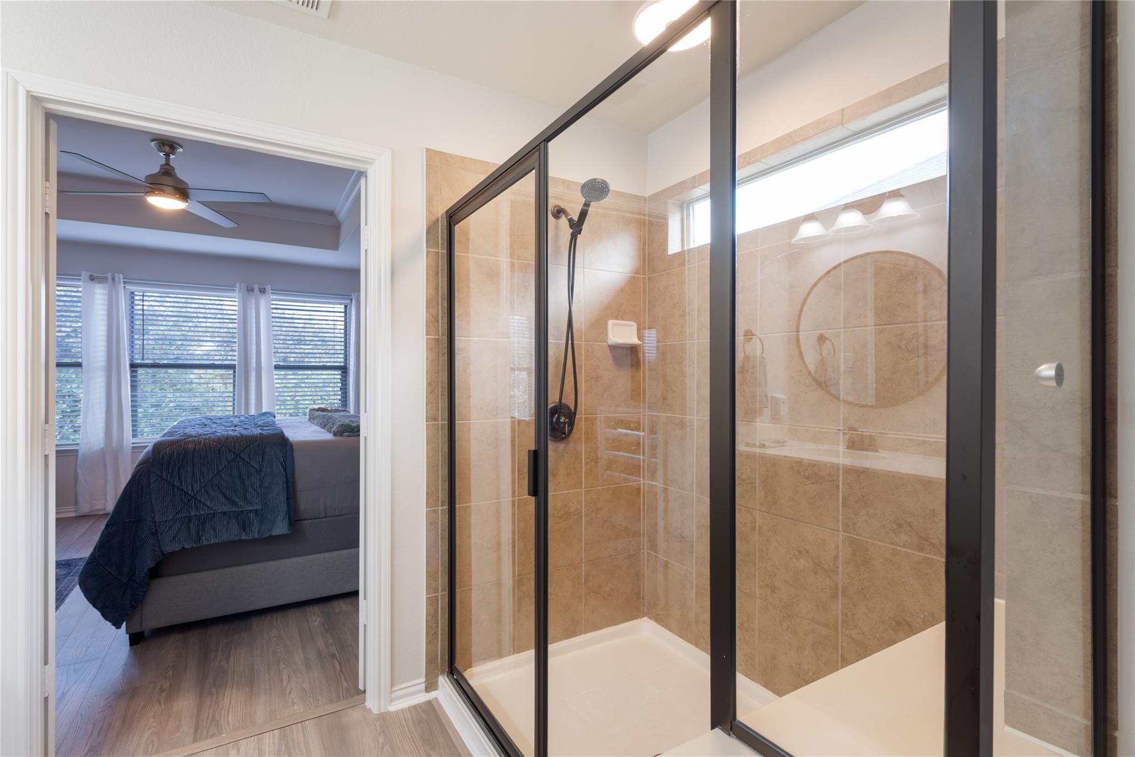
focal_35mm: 18
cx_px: 568
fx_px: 568
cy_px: 378
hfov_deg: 90.0
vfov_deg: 67.4
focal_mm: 18
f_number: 8
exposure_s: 1/2.5
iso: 400
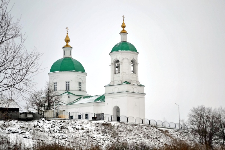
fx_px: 515
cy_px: 75
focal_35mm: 82
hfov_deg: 24.6
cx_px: 112
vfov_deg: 16.5
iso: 140
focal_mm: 55
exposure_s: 1/125
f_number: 5.6
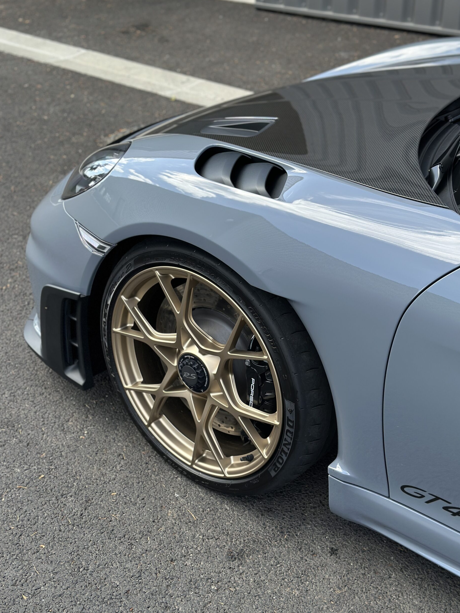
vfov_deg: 38.2
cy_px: 298
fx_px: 886
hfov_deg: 29.1
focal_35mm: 50
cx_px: 234
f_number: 1.78
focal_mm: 6.86
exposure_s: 1/850
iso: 80
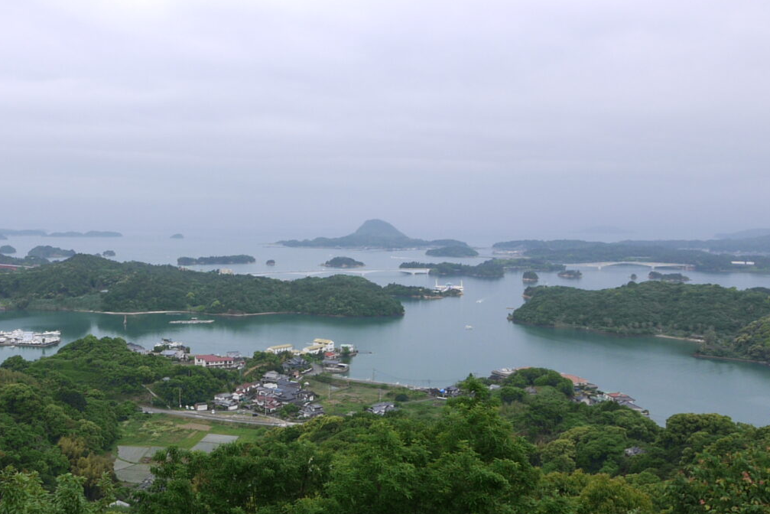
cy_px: 260
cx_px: 225
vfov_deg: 36.0
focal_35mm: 37
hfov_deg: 50.4
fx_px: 792
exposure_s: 1/250
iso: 100
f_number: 5.6
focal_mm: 7
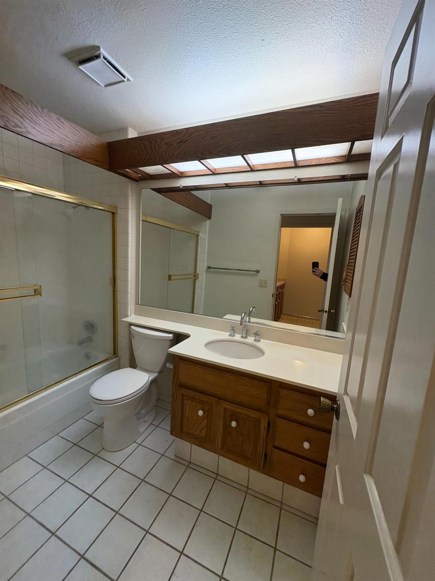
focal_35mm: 14
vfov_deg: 102.1
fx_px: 235
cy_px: 290
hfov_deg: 85.7
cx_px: 218
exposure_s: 1/120
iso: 400
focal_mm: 2.22
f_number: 2.2
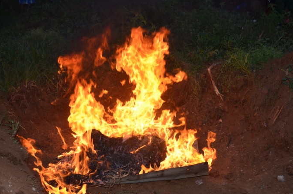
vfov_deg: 22.9
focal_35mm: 59
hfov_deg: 34.0
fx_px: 479
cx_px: 143
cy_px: 107
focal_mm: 26
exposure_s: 1/250
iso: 160
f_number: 4
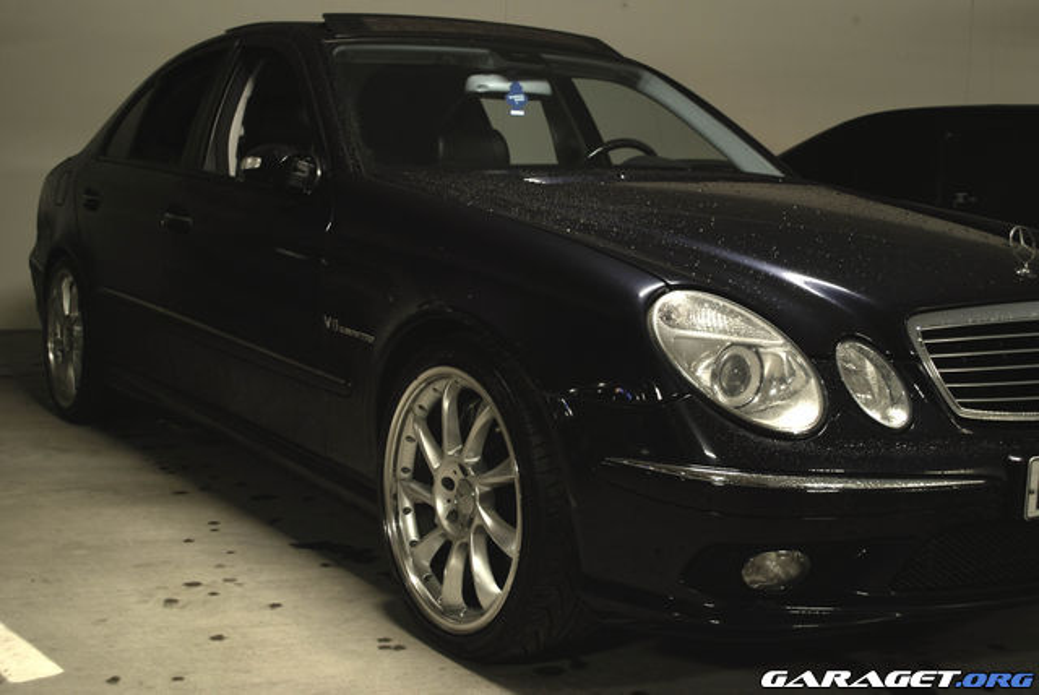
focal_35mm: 45
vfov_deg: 29.9
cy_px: 348
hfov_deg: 43.6
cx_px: 520
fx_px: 1300
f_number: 5
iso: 200
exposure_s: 1/3
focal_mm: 30
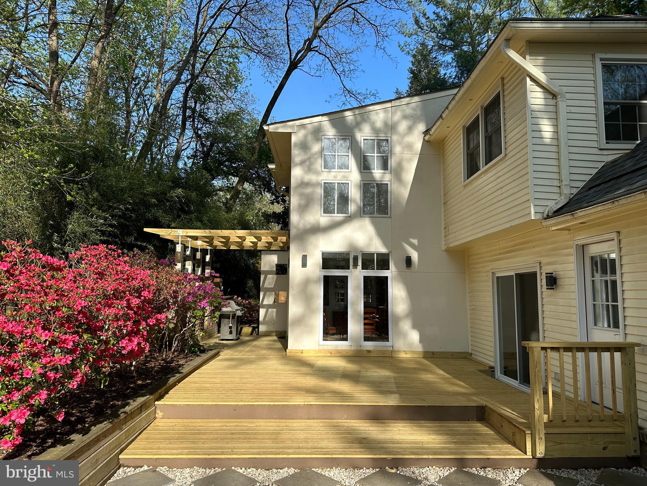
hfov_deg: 71.6
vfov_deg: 56.8
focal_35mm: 24
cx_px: 324
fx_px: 449
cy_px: 243
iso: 80
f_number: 1.78
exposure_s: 1/2155
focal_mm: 6.86
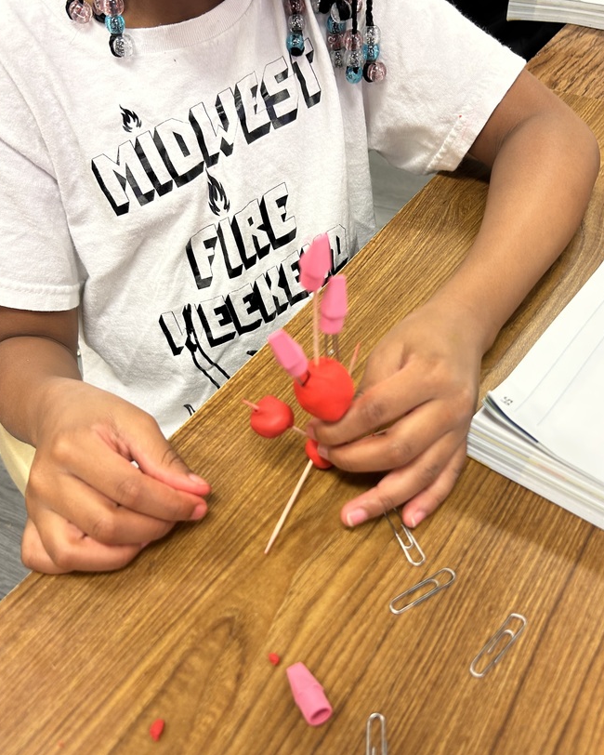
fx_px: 715
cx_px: 328
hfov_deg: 45.8
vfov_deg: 55.6
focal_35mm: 32
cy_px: 364
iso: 100
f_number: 1.5
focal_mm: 5.7
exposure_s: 1/60
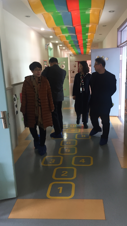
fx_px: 192
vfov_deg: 61.0
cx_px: 72
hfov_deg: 36.6
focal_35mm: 32
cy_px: 112
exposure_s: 1/33
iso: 100
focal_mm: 4.15
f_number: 2.2
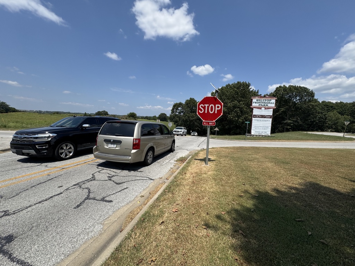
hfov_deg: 102.1
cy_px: 133
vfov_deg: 85.7
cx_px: 178
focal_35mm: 14
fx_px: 144
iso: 50
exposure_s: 1/2415
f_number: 2.2
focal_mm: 2.22
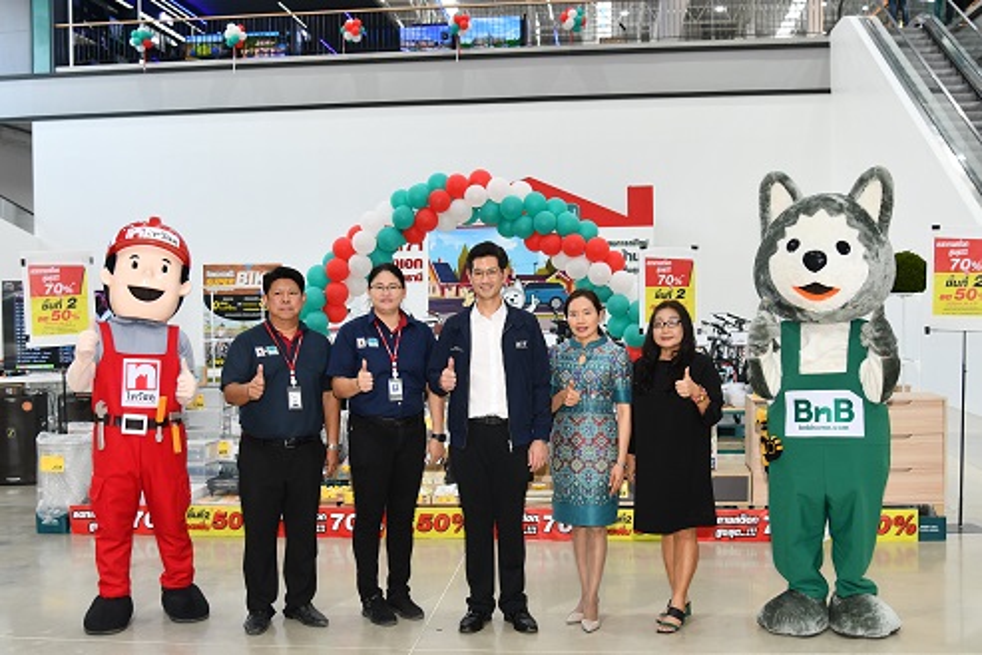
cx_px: 491
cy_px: 328
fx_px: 982
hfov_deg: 53.1
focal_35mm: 36
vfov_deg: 36.9
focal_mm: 24
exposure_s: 1/60
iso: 220
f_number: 4
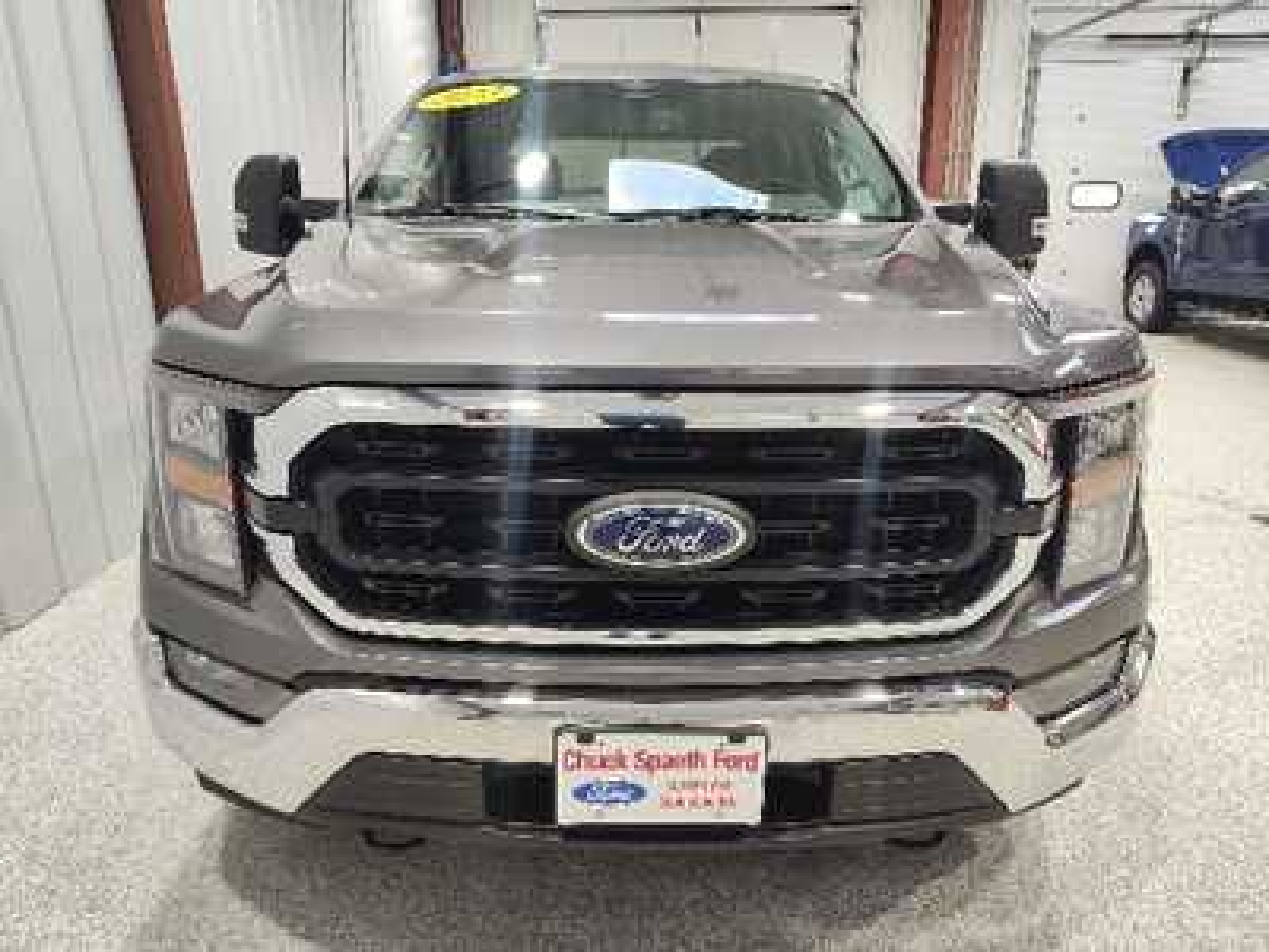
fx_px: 843
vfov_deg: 58.9
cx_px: 634
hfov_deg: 73.9
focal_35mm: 23
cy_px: 476
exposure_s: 1/120
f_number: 1.8
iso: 155
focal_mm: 5.56
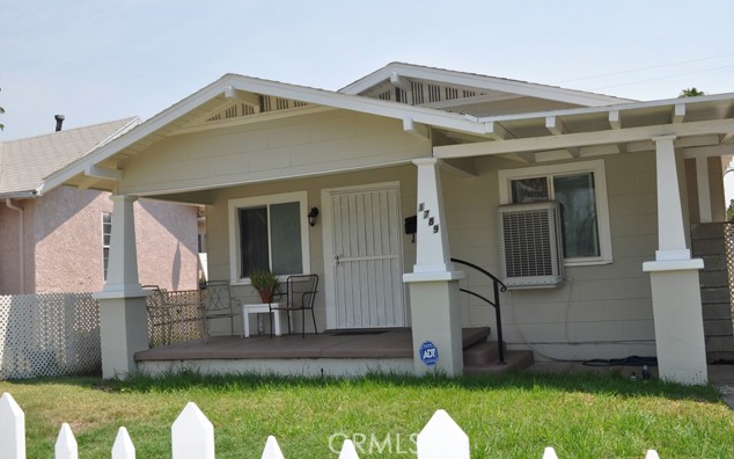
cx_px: 368
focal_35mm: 37
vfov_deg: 34.4
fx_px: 740
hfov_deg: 52.8
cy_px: 214
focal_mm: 24
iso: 200
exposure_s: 1/200
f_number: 11
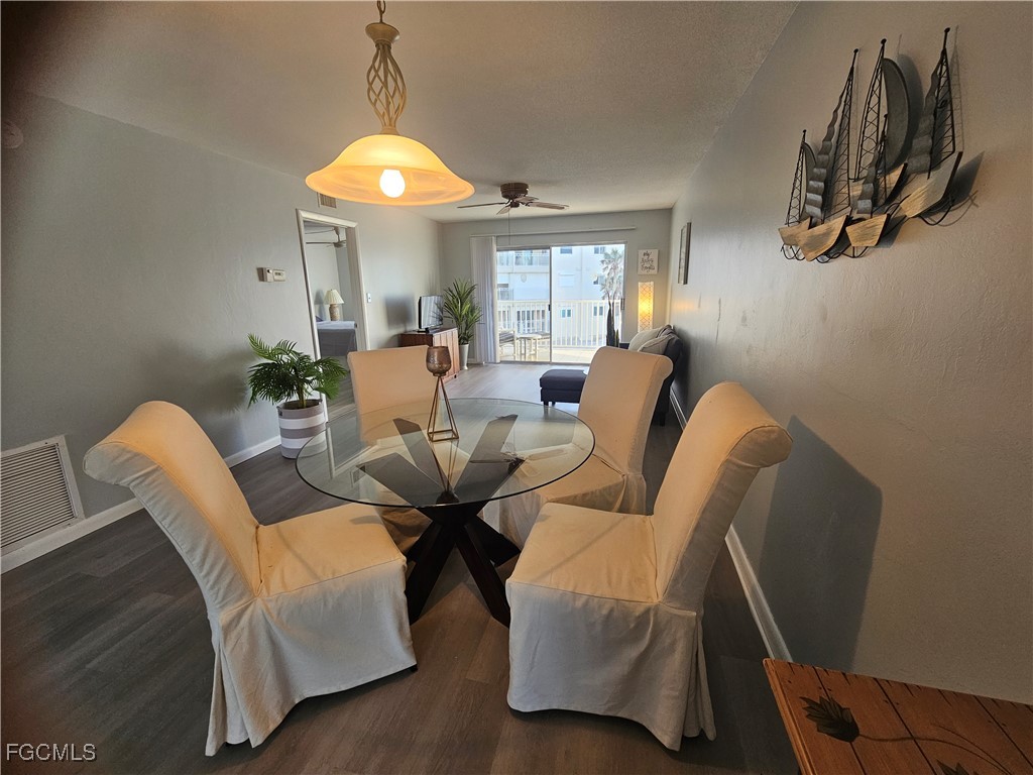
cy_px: 388
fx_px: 388
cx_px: 516
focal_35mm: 13
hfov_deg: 106.2
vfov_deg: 89.9
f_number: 2.2
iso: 80
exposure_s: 1/60
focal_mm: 2.2
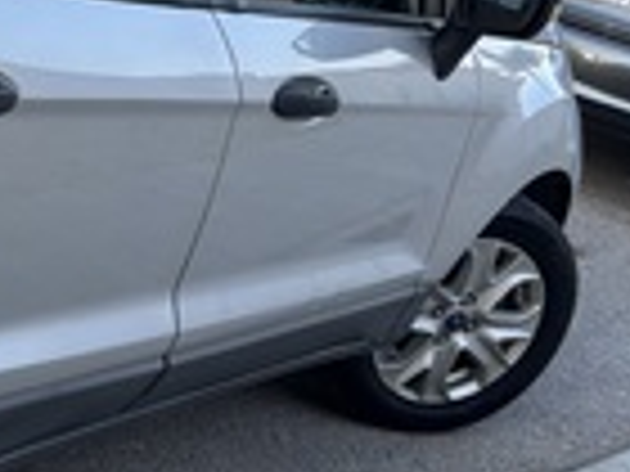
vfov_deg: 17.1
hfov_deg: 19.8
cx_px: -326
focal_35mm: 85
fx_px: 1547
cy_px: 29
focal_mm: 5.96
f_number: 1.6
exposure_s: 1/591
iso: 50
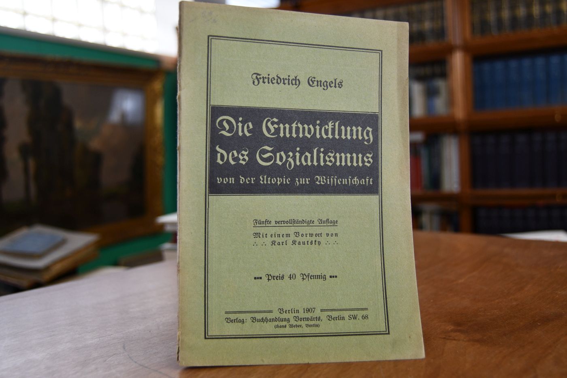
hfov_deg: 55.8
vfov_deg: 38.9
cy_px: 189
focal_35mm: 34
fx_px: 535
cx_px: 284
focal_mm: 23
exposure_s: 1/160
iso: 800
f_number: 3.8
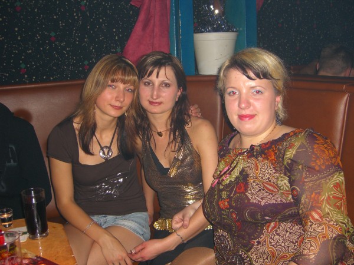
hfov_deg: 49.0
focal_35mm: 38
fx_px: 389
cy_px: 132
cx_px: 177
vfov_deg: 37.7
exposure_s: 1/60
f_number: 2.8
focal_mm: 7.9
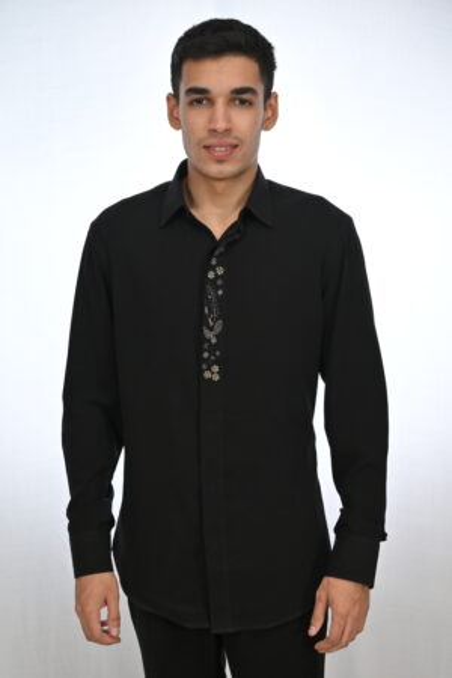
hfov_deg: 24.2
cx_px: 226
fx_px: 1055
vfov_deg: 35.6
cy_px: 339
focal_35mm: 56
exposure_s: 1/125
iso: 640
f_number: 6.3
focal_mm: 56
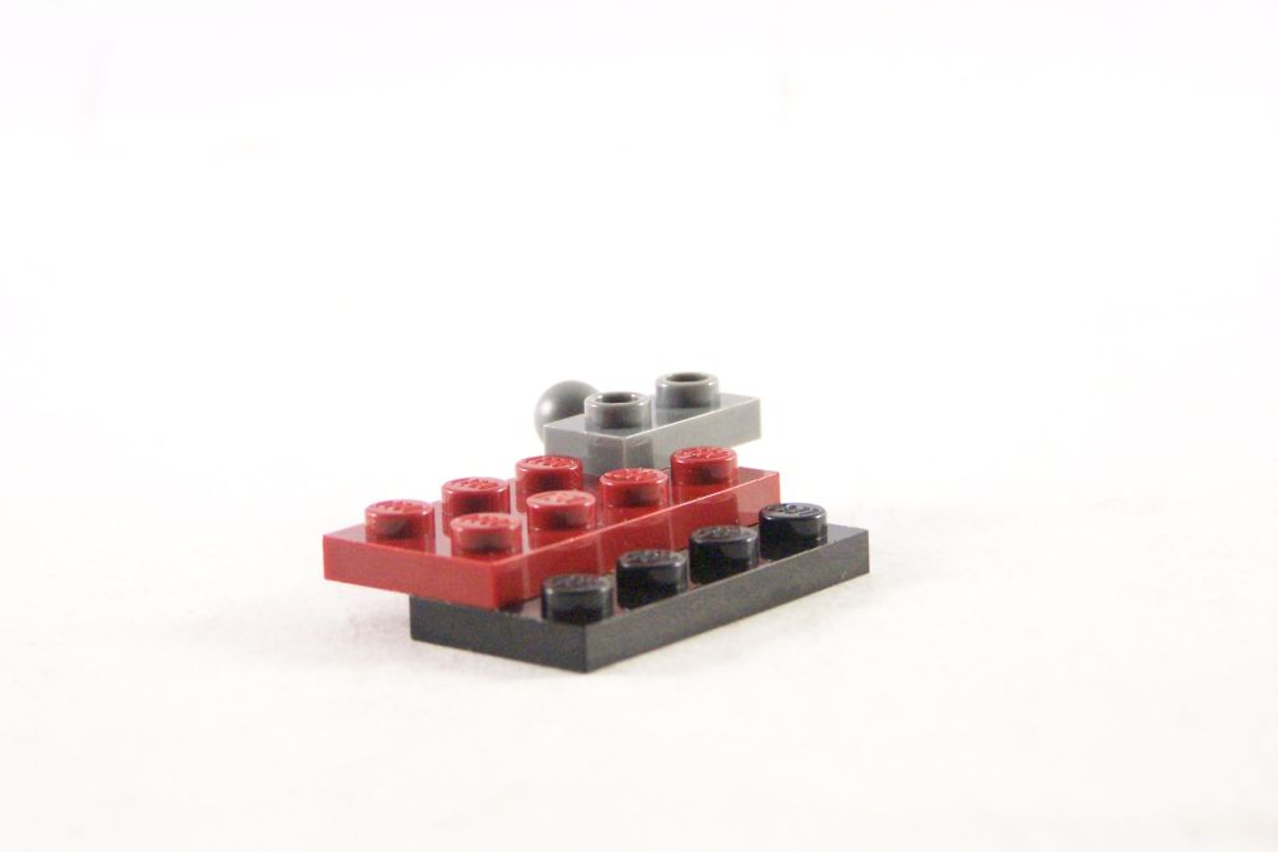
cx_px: 638
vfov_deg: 11.2
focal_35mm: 122
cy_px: 397
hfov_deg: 16.8
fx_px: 4331
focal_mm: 19.4
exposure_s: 1/60
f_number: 3.2
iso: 400
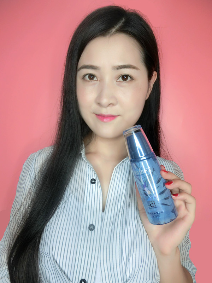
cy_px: 142
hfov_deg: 56.8
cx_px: 106
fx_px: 196
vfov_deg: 71.6
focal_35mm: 24
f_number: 3
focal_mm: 4.24
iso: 250
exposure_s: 1/125
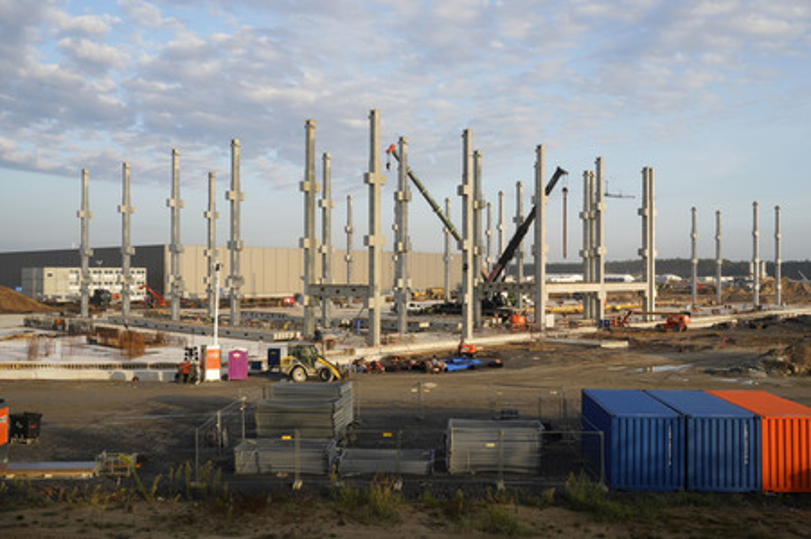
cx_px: 406
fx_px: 765
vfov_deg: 38.8
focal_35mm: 34
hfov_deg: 55.8
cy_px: 270
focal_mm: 34
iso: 320
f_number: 11
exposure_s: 1/200
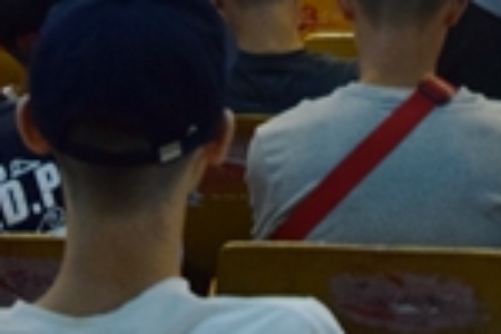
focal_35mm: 126
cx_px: 431
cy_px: -164
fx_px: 1753
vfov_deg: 10.5
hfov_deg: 16.1
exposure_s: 1/30
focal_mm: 21
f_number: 4
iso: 1600
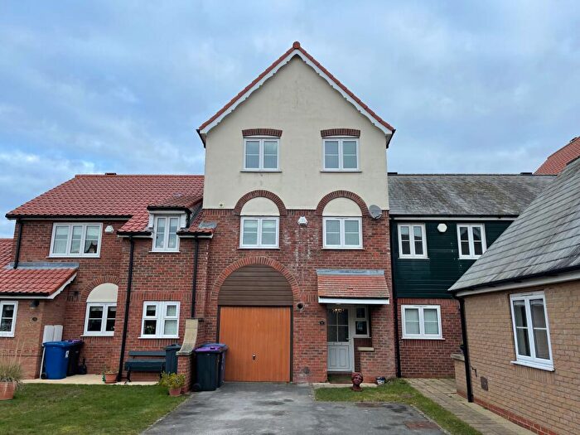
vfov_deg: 53.1
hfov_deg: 67.3
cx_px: 290
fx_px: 436
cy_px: 218
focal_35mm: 26
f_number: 1.6
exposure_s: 1/745
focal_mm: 5.1
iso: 32
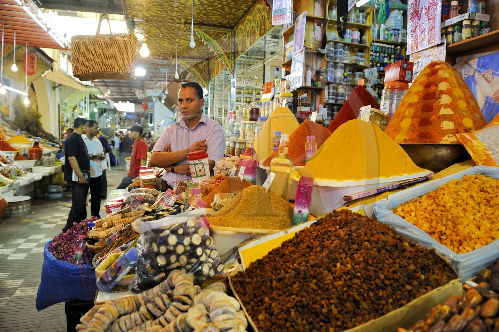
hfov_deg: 73.8
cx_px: 250
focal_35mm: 24
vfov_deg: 53.1
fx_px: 332
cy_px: 166
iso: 800
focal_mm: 24
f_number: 4.5
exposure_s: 1/80
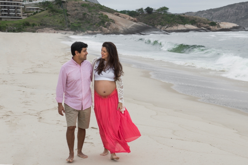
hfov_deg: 32.4
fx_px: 427
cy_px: 82
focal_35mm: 62
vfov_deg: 21.9
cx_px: 124
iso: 250
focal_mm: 62
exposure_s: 1/200
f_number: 8
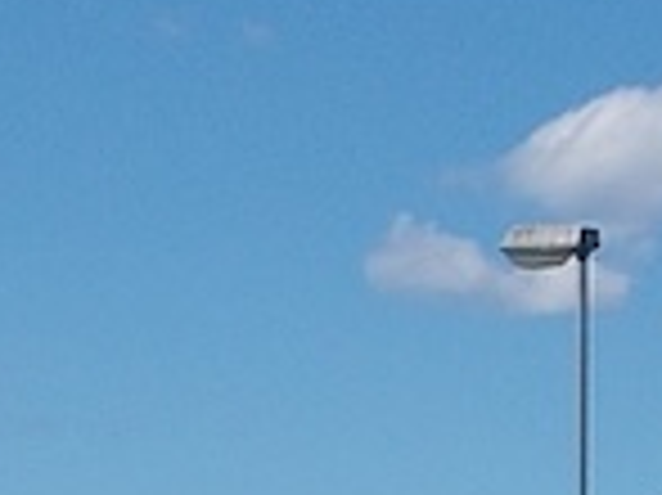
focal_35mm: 273
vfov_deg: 5.3
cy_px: 1138
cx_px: 27
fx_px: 5217
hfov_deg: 7.2
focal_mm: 9
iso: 80
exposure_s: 1/160
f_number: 11.3
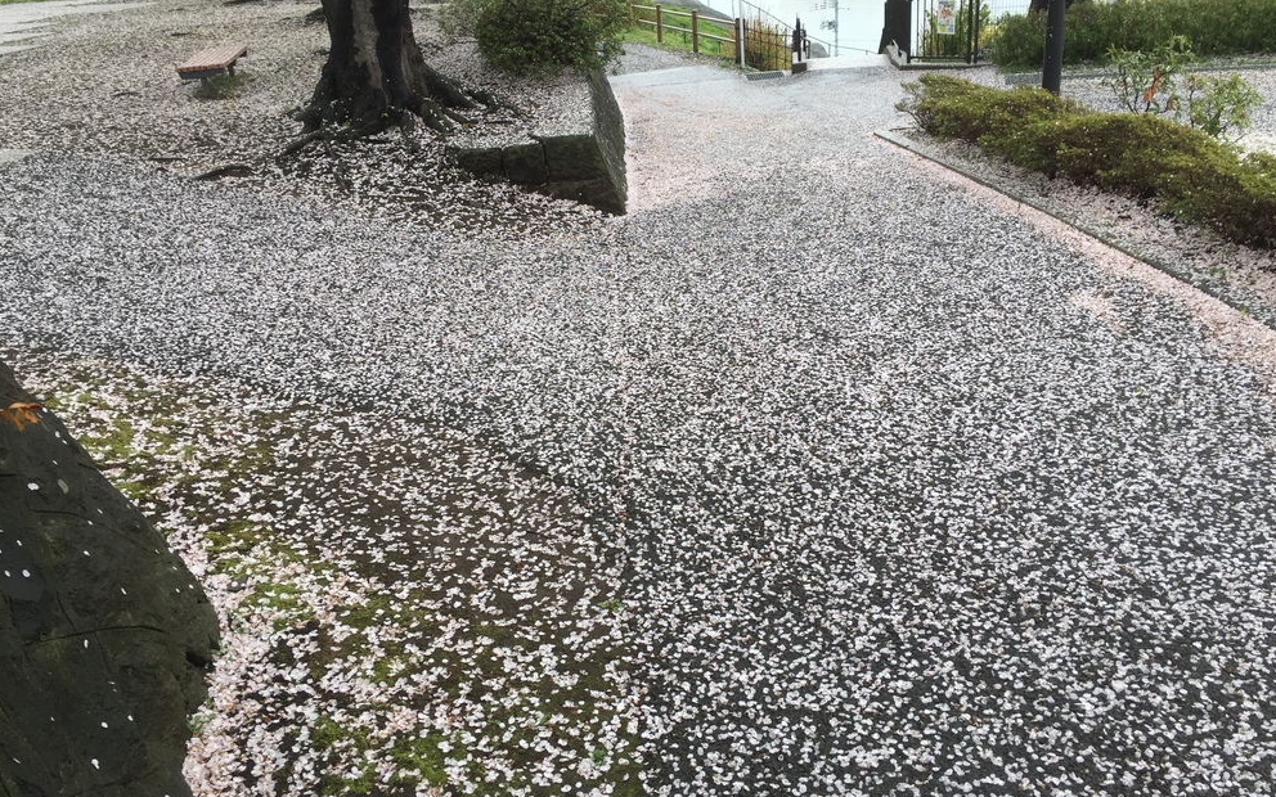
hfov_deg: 61.2
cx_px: 638
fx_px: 1078
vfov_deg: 40.6
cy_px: 373
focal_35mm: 31
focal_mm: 4.15
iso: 32
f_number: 2.2
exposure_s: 1/187
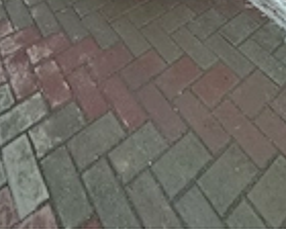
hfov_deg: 45.5
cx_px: 78
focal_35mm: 39
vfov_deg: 22.6
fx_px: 330
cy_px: -178
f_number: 2.2
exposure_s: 1/84
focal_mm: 2.22
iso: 200
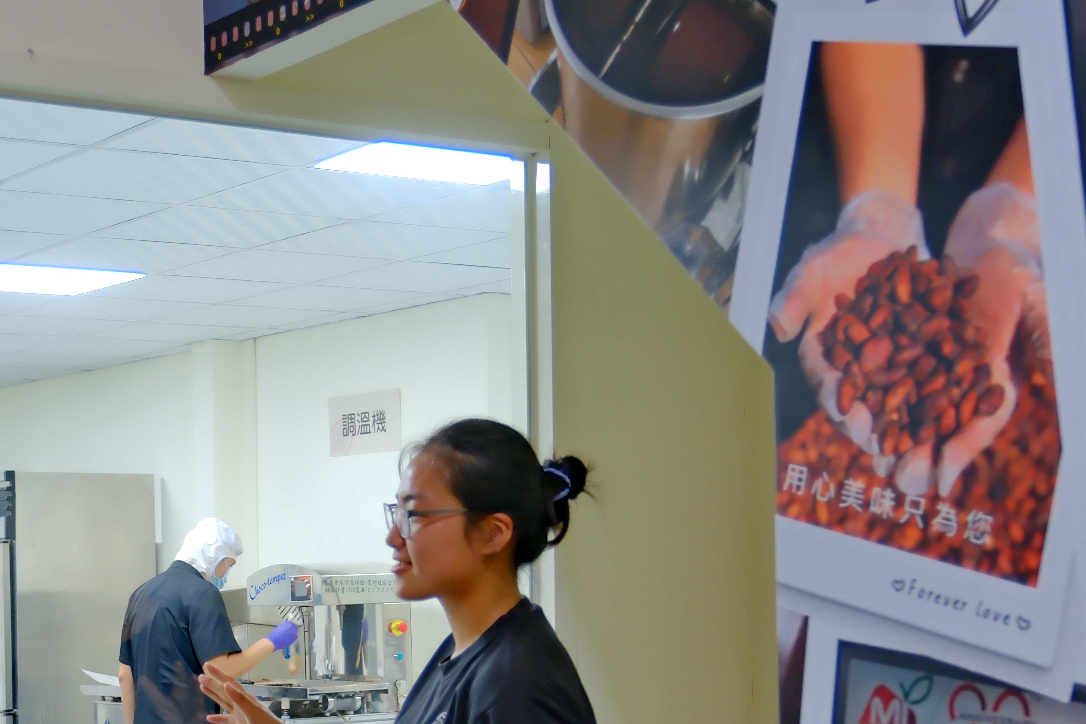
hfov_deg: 29.3
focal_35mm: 67
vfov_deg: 20.1
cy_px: 574
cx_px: 199
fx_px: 2021
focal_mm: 21.3
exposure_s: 1/18
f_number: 2.8
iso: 400
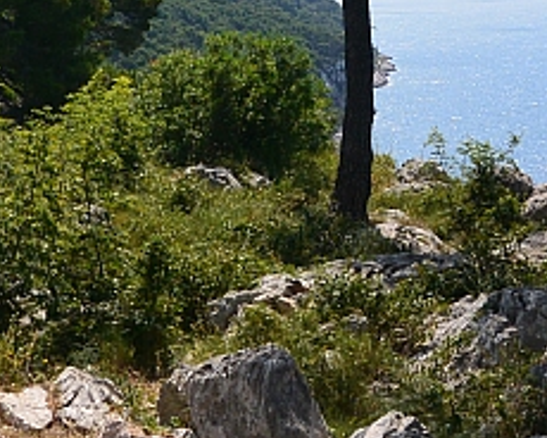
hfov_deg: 19.5
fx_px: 1587
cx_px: 333
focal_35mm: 98
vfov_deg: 15.3
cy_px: -44
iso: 160
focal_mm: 11.4
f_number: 5
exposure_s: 1/1000
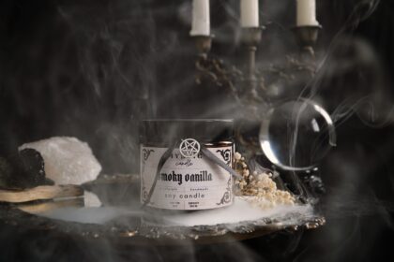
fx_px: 394
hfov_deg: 53.1
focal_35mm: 36
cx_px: 197
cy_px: 131
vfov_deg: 36.9
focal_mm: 24
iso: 250
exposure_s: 1/60
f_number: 4
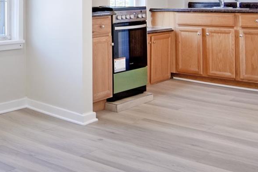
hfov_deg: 32.9
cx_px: 27
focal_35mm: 58
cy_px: 16
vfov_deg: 22.9
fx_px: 414
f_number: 11
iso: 640
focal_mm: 11
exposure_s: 1/125
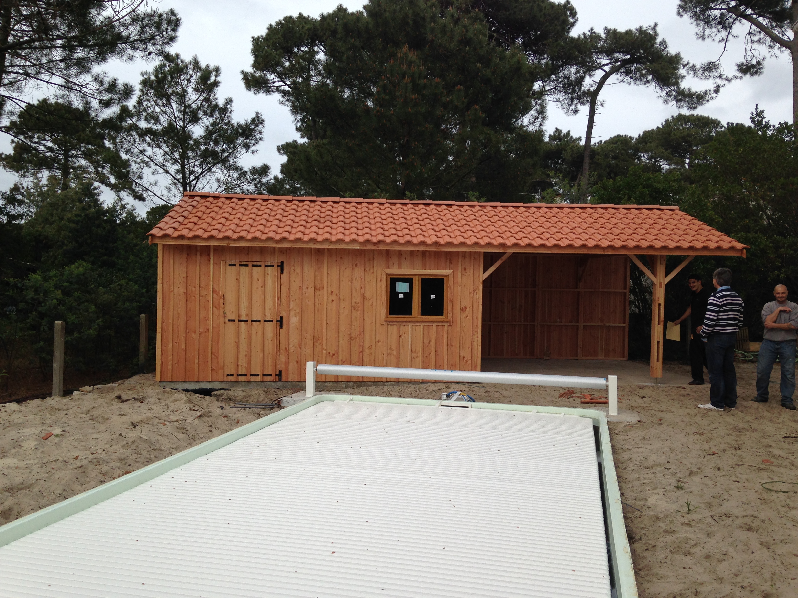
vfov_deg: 42.9
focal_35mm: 33
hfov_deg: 55.4
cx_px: 399
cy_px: 299
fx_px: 761
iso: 50
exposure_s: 1/1290
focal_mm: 4.12
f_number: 2.4
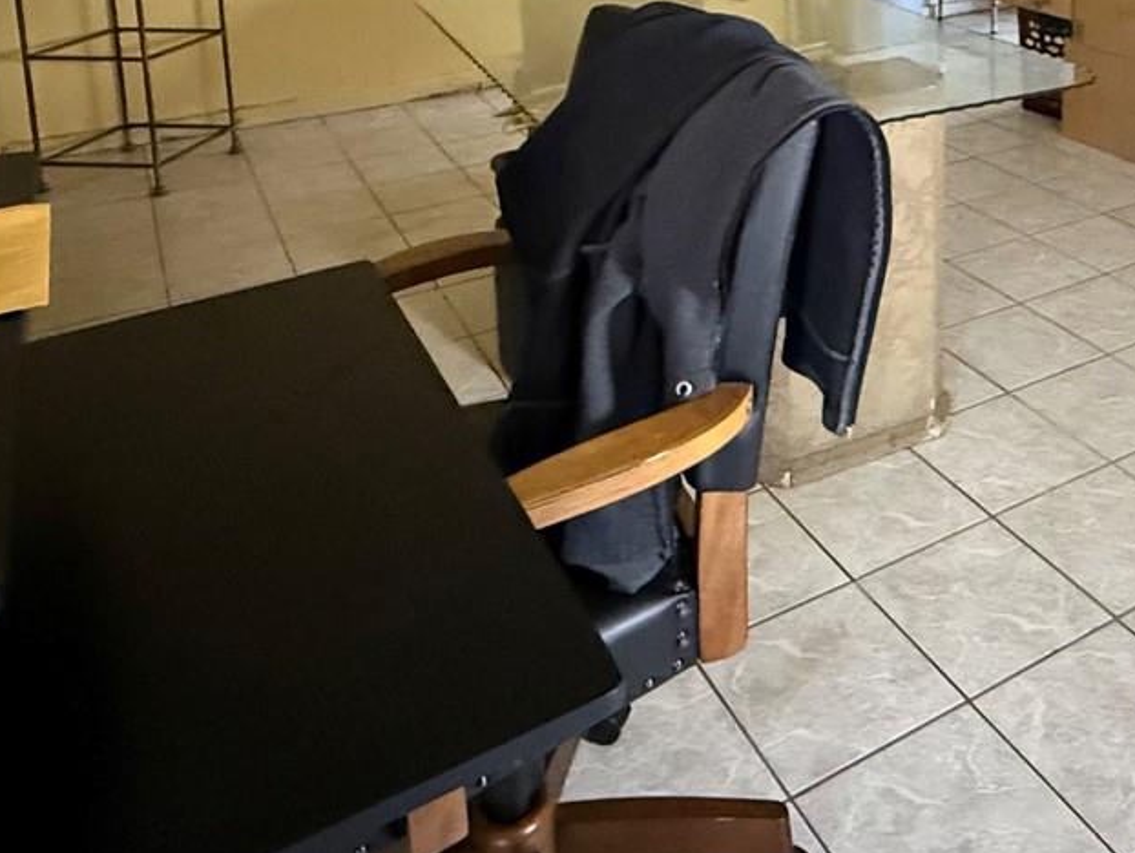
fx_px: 1181
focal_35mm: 36
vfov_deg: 35.3
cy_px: -29
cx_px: 823
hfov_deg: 49.7
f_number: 2.2
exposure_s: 1/30
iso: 1250
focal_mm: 2.22
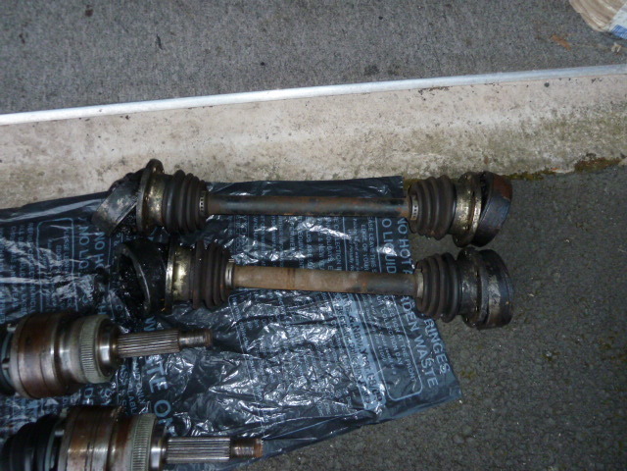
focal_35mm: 25
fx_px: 453
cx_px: 314
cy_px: 236
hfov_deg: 69.4
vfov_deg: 54.9
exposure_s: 1/30
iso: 250
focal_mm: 4.1
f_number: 3.3
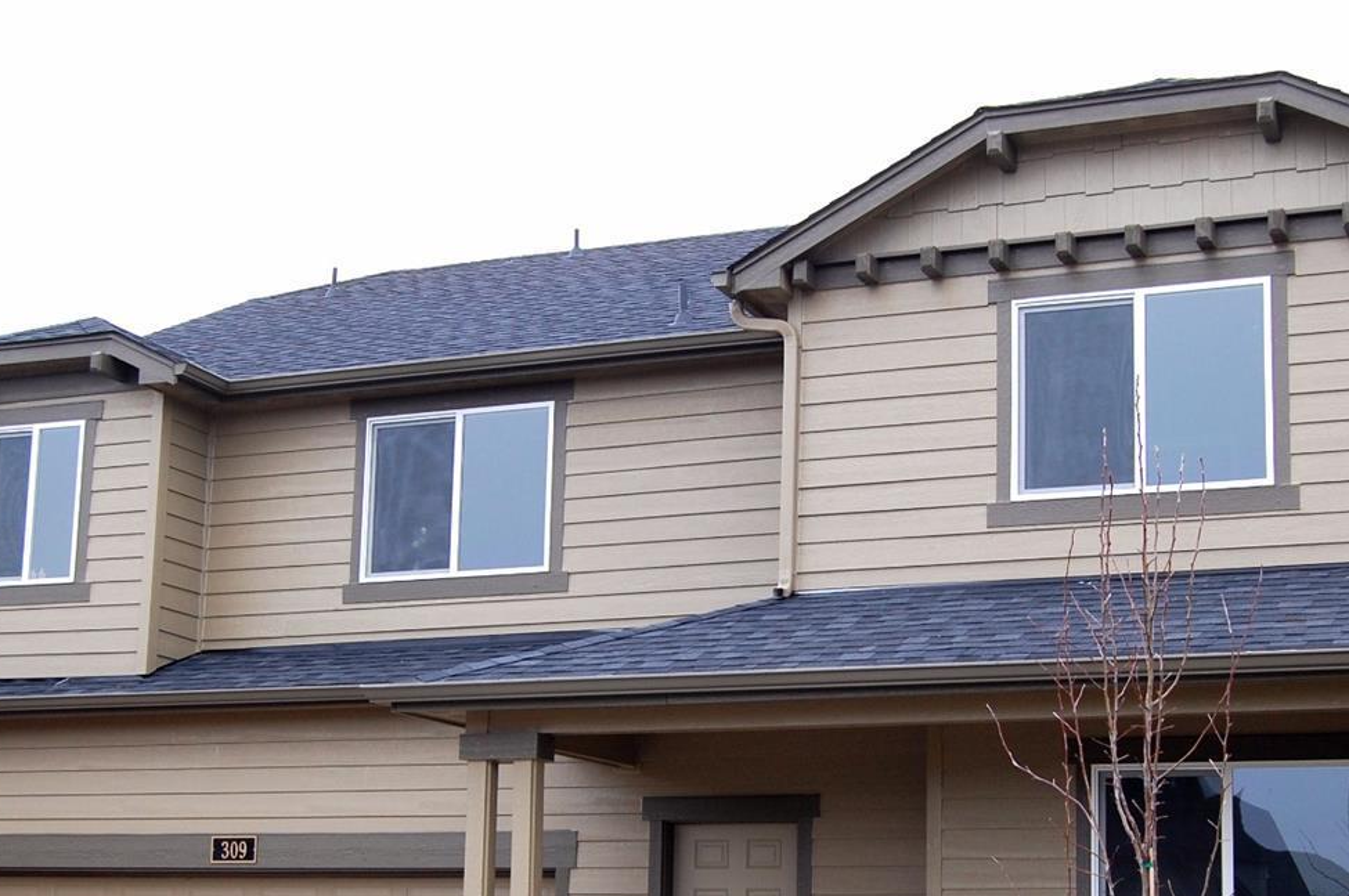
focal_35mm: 60
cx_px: 751
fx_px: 2246
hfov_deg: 33.4
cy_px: 648
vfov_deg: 22.4
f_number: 5.6
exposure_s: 1/125
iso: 320
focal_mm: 26
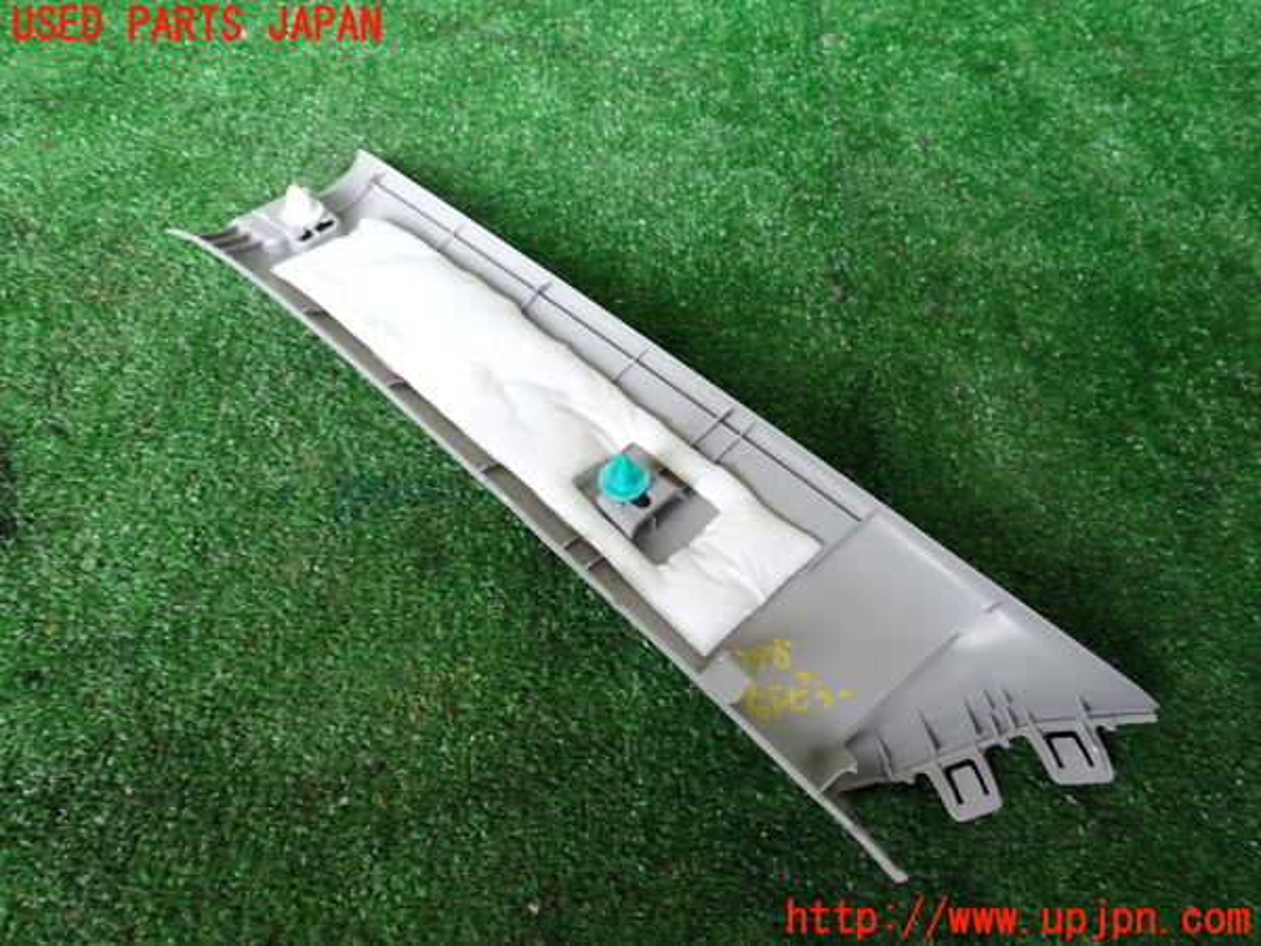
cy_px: 473
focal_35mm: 30
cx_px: 630
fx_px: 1093
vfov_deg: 46.8
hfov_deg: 60.0
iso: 200
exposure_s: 1/40
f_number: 2.3
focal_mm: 5.4
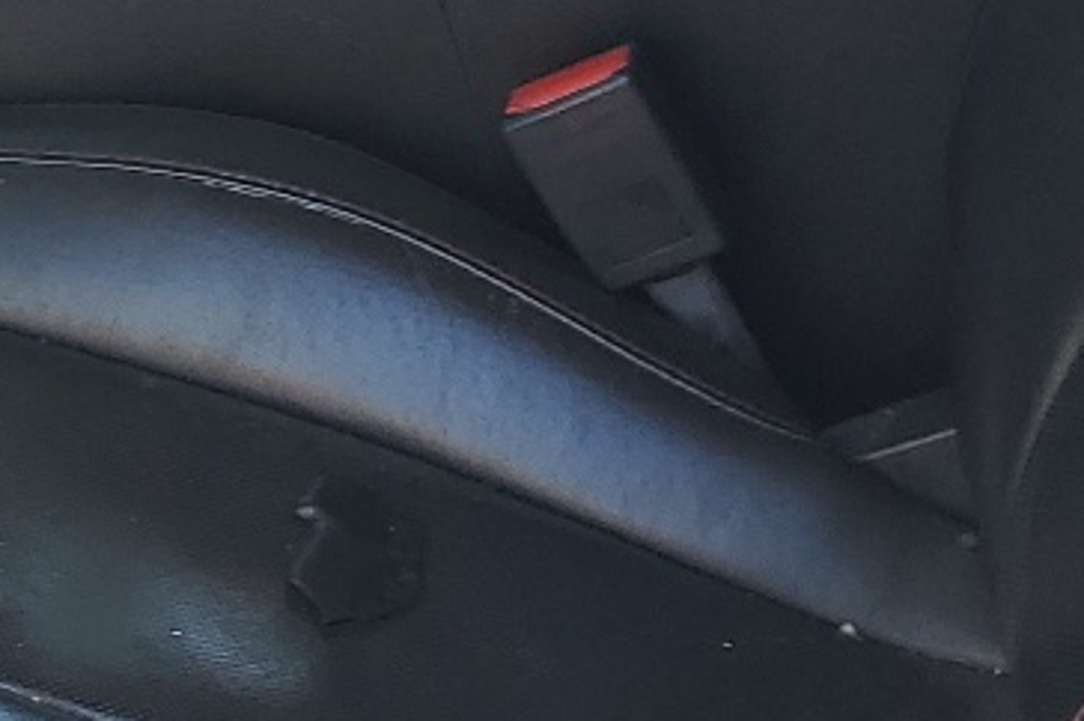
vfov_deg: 11.5
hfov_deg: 16.1
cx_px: -396
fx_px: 3580
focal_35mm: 119
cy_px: 226
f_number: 1.5
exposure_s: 1/185
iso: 50
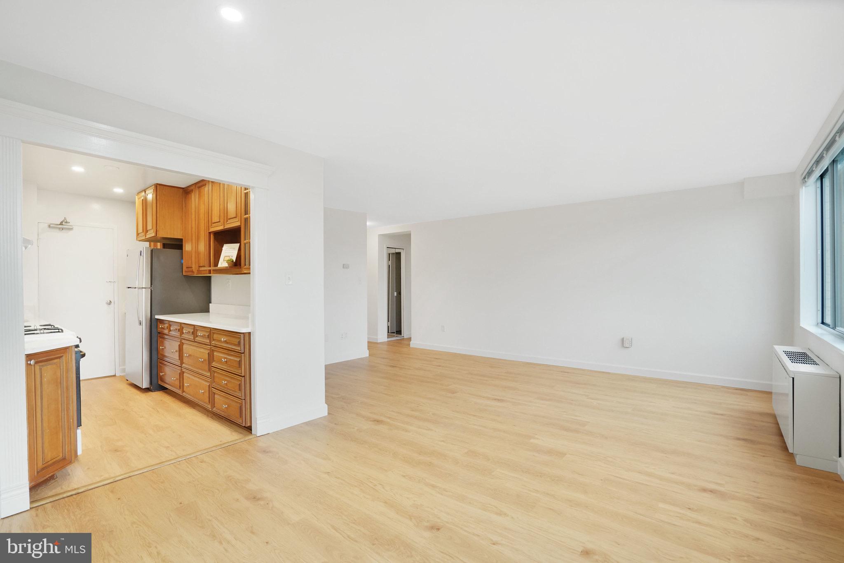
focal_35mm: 16
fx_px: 375
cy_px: 282
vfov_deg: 73.8
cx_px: 422
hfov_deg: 96.7
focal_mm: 16
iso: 1250
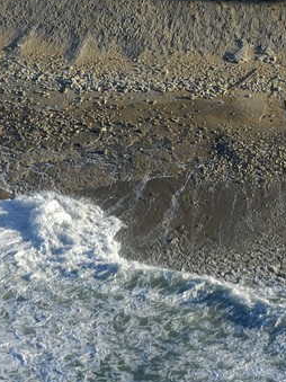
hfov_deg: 1.6
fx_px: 10111
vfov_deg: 2.2
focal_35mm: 917
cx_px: 157
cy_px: -387
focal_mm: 135
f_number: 5
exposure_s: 1/350
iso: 100
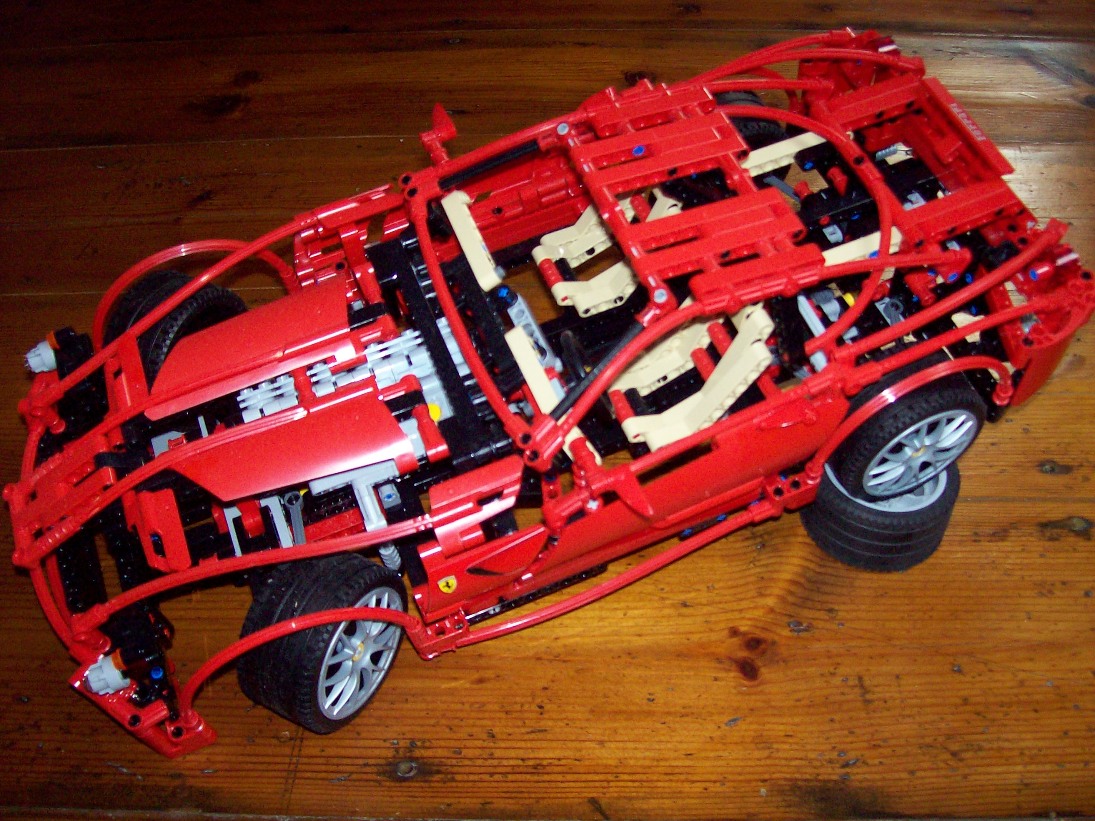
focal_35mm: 36
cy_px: 410
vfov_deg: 39.6
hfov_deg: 51.4
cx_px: 548
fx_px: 1138
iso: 140
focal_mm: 6
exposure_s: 1/64
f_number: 2.7
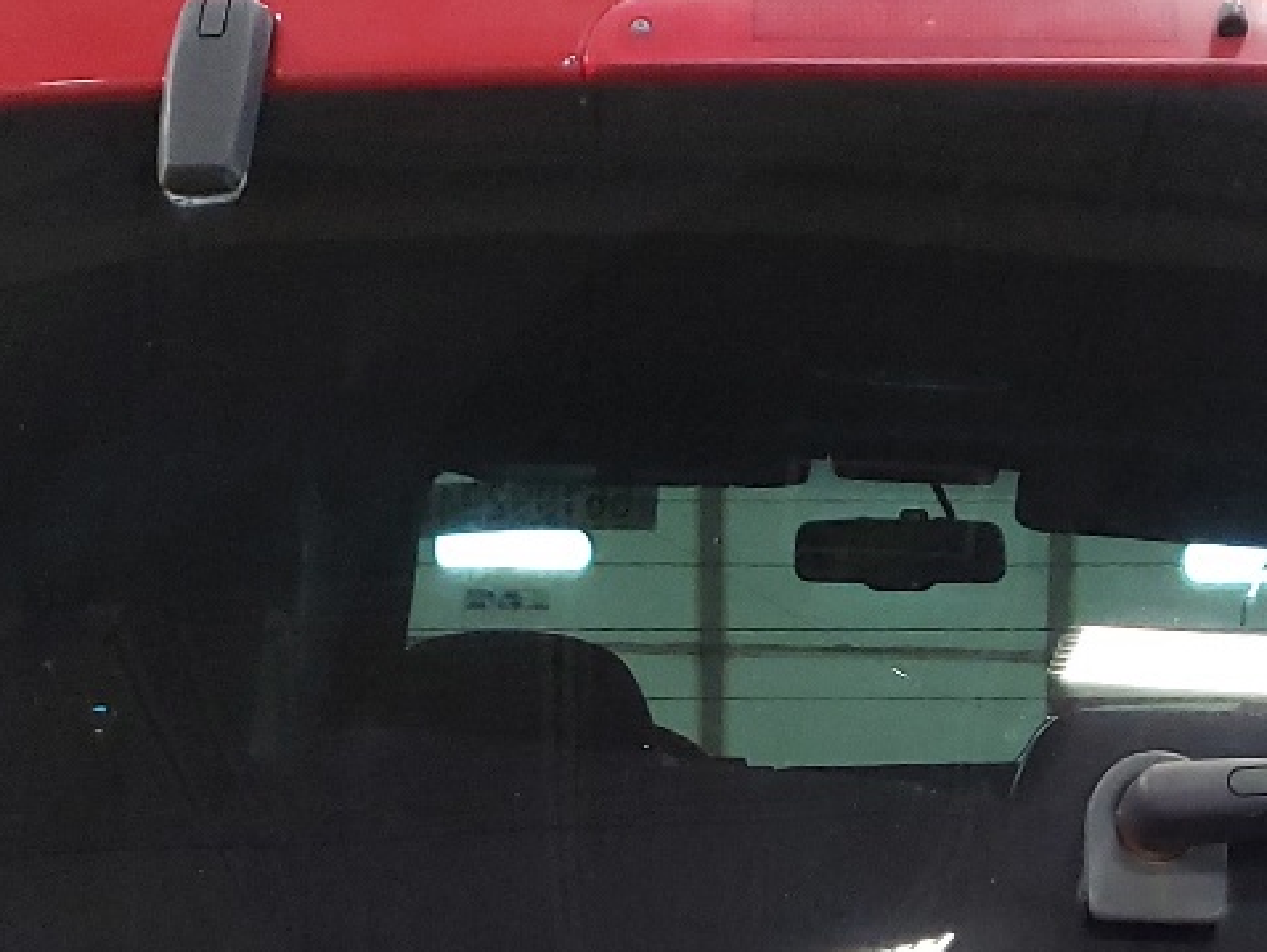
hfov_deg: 22.3
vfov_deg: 15.8
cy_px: 1374
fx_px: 3186
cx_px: 970
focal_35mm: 87
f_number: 1.5
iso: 299
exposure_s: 1/40
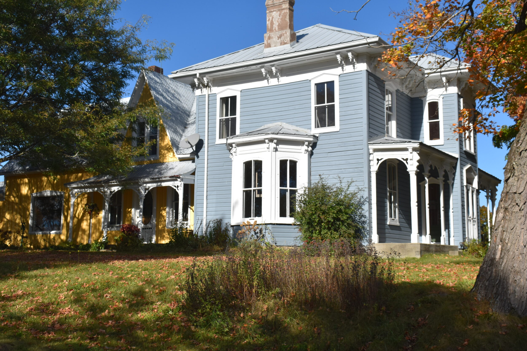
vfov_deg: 28.9
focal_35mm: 46
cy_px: 176
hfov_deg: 42.3
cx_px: 264
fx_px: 681
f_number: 10
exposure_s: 1/400
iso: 200
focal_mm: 31
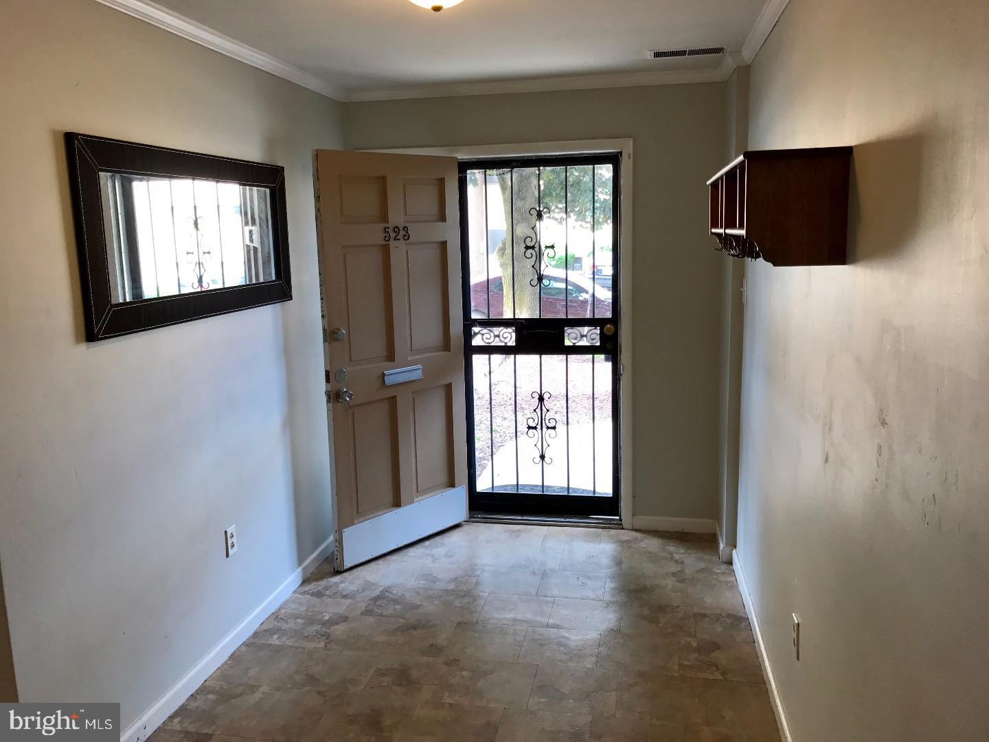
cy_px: 371
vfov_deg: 49.7
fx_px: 800
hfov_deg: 63.4
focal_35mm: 28
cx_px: 494
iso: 25
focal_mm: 3.99
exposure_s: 1/40
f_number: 1.8
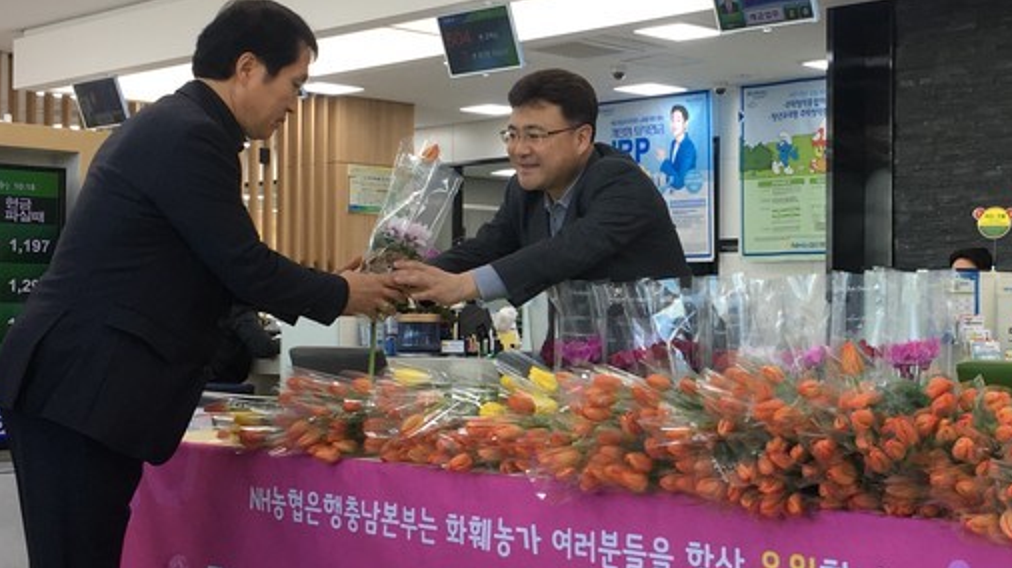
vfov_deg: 20.0
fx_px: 1609
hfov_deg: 34.4
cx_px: 716
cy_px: 298
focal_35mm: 60
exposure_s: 1/60
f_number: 2.2
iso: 32
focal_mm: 4.15
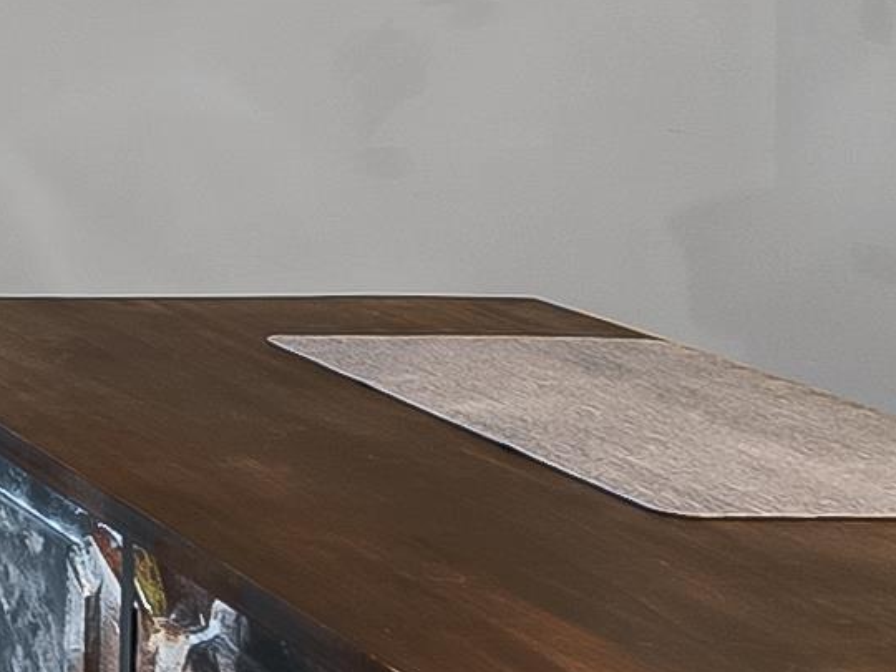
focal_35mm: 74
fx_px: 1915
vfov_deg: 19.2
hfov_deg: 18.5
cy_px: -43
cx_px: -841
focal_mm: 10
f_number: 8
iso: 100
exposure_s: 2
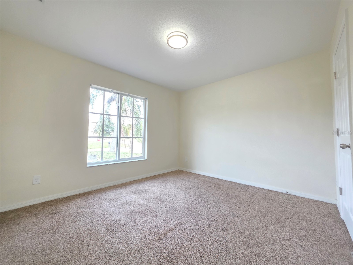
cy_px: 132
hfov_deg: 106.2
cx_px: 176
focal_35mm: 13
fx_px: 133
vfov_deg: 89.9
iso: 500
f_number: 1.9
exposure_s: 1/60
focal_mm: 2.2
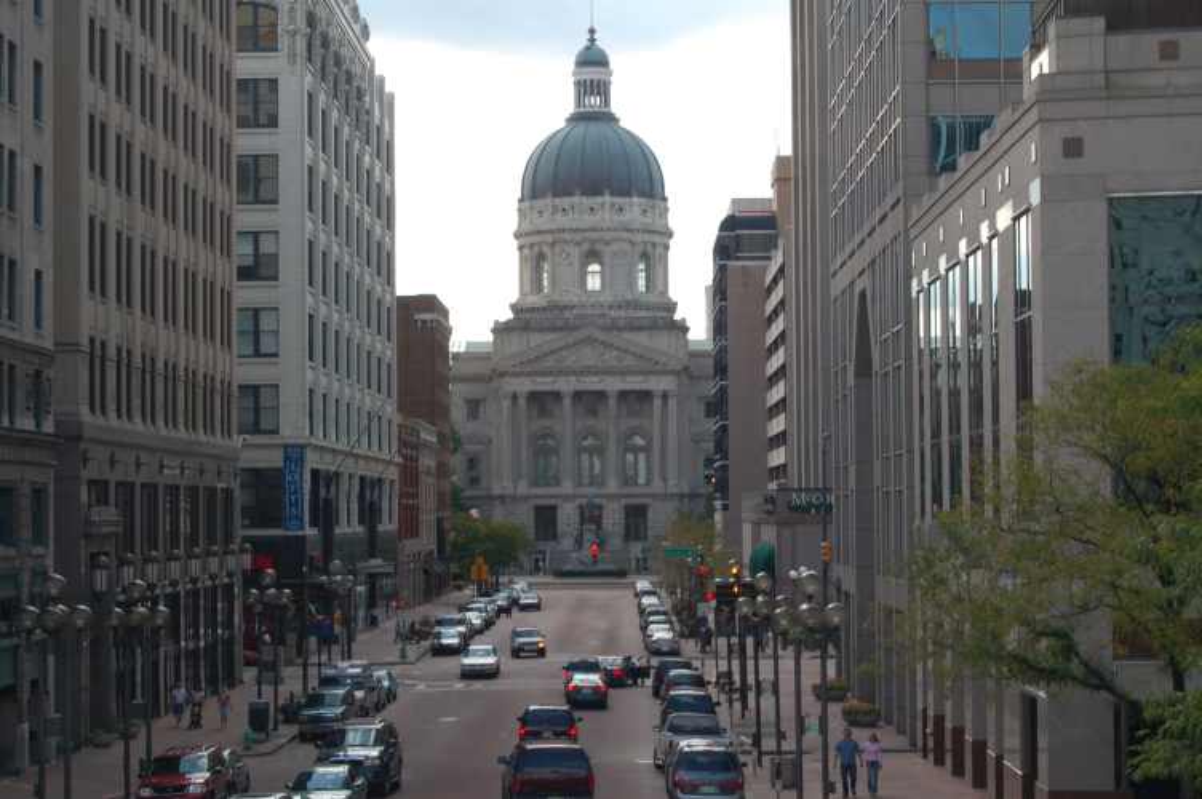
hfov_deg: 24.6
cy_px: 400
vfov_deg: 16.5
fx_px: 2752
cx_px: 601
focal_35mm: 82
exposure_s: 1/40
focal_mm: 55
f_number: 16
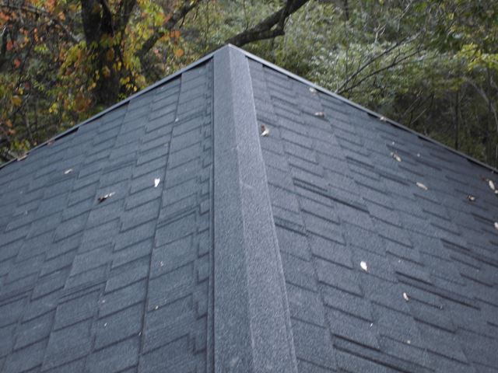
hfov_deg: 30.3
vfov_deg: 22.9
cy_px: 186
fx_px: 921
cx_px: 249
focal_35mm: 64
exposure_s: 1/60
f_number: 5.6
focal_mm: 11.5
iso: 100
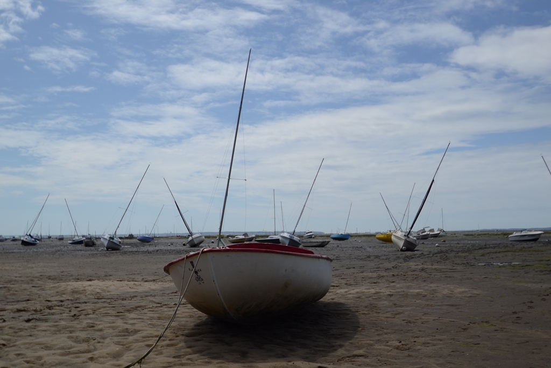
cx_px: 276
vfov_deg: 36.9
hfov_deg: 53.1
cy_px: 184
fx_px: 551
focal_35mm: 36
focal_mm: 24
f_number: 4.5
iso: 100
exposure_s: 1/1600
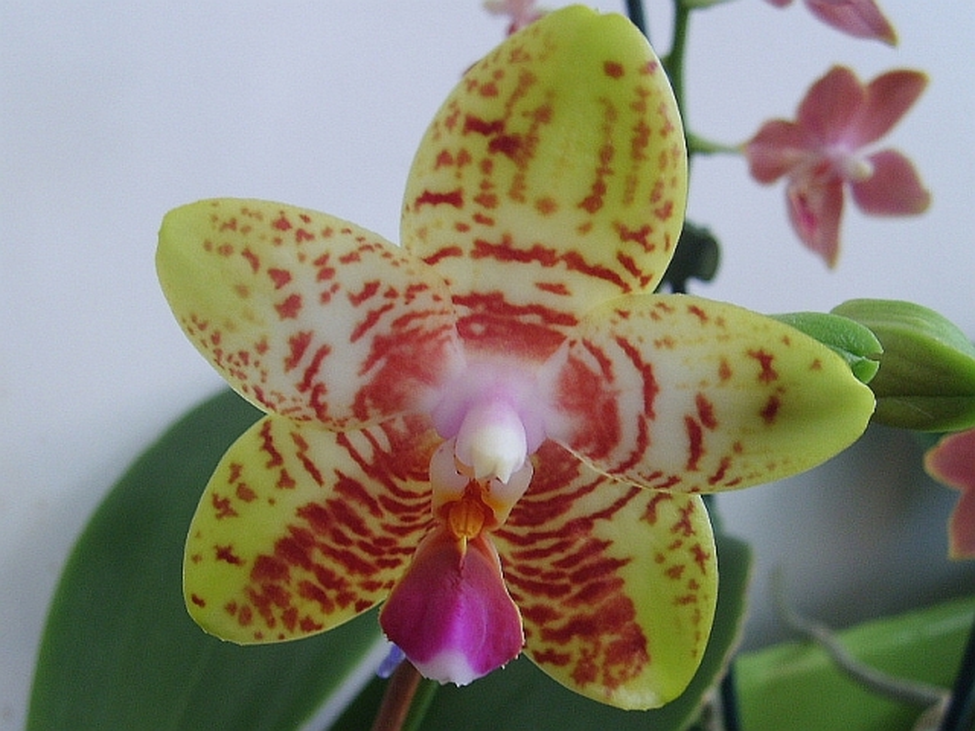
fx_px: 986
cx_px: 488
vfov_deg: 40.7
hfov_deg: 52.6
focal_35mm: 35
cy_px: 366
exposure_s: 1/30
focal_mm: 5.8
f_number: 2.8
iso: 50
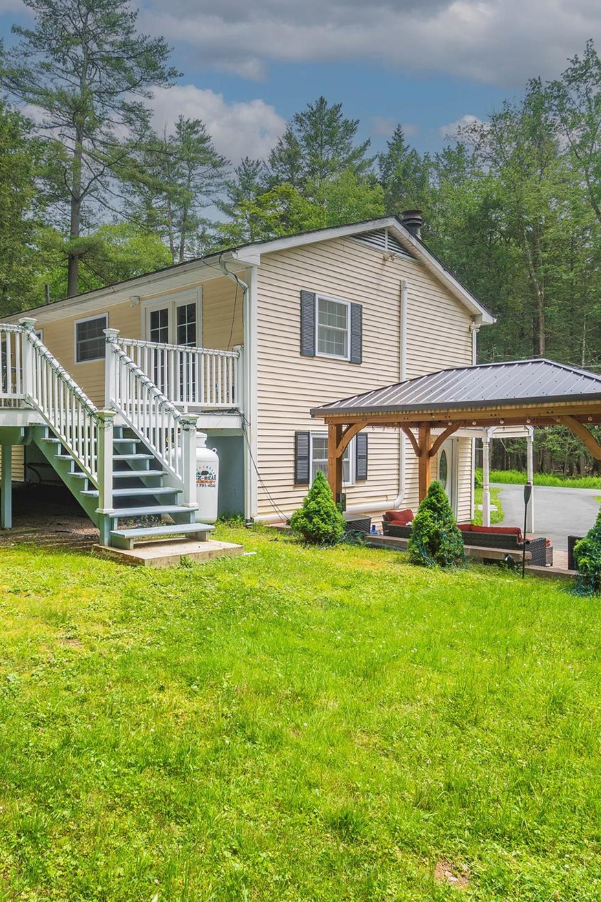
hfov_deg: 51.1
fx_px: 626
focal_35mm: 25
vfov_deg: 71.5
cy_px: 443
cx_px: 251
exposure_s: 1/160
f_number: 6.3
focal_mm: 11
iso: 100
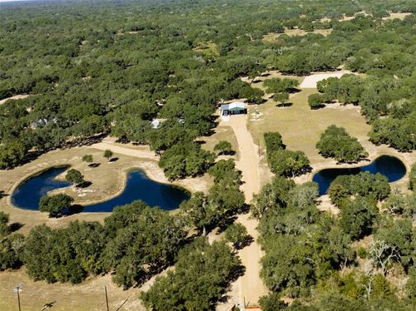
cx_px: 208
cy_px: 156
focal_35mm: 24
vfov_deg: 56.7
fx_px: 288
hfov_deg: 71.6
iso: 100
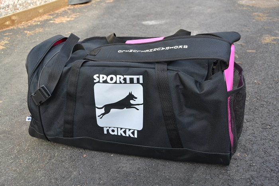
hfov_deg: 49.6
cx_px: 140
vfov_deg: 34.2
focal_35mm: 39
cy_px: 93
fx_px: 302
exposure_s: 1/125
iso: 160
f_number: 5.6
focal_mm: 26
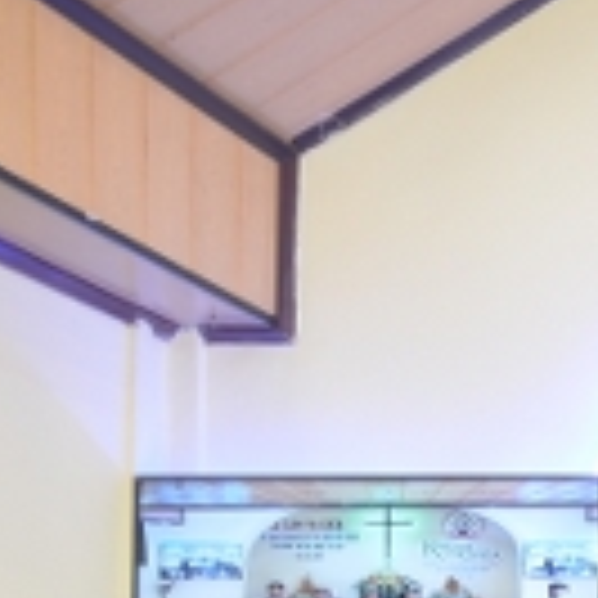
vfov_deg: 12.2
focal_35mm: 135
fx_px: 2639
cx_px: 1349
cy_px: 944
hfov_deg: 11.2
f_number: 5
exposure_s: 1/25
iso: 400
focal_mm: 22
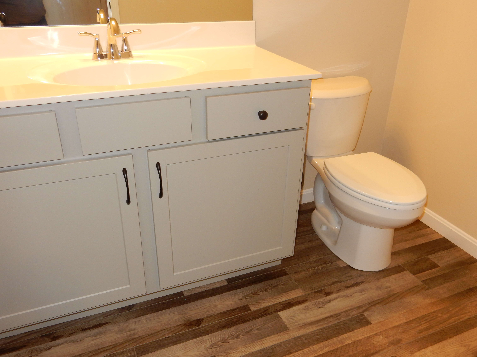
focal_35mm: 30
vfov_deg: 46.8
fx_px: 413
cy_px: 178
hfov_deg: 60.0
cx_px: 238
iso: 200
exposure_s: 1/30
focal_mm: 5.4
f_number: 4
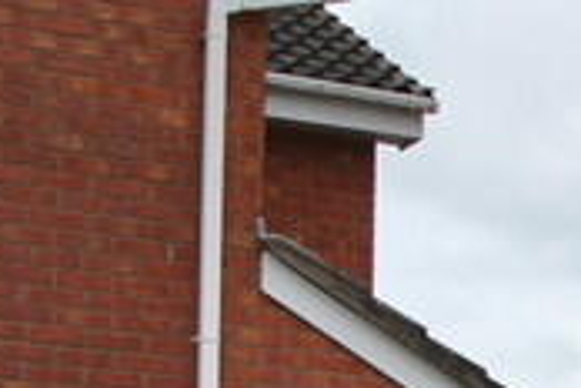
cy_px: 985
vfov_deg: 7.9
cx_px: 1259
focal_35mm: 159
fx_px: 2566
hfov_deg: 11.3
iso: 100
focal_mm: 18
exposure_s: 1/100
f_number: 3.5
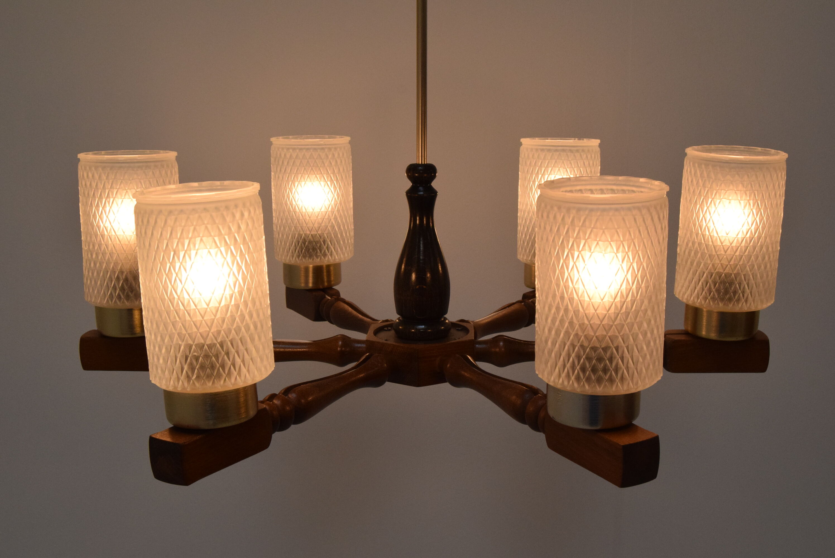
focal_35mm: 46
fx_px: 1079
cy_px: 279
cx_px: 418
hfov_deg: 42.3
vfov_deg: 29.0
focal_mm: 31
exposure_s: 1/500
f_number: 11
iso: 1600
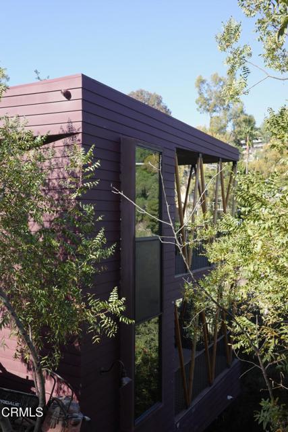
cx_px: 144
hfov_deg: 33.4
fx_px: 480
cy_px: 216
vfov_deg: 48.4
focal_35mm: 40
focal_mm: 26
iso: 200
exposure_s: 1/320
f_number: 4.5
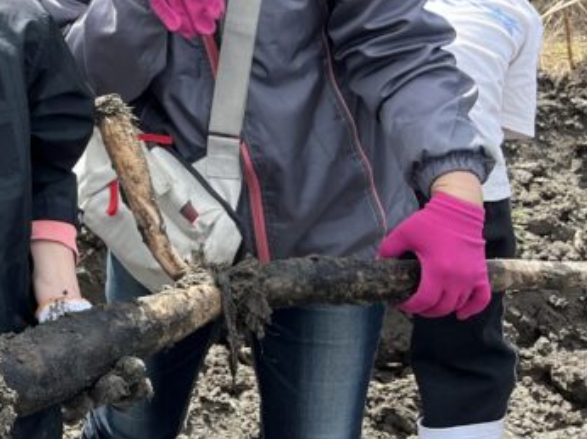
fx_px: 1305
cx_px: -222
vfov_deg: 18.6
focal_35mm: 77
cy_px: -2
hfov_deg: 22.1
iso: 50
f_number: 1.6
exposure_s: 1/1422
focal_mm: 5.1
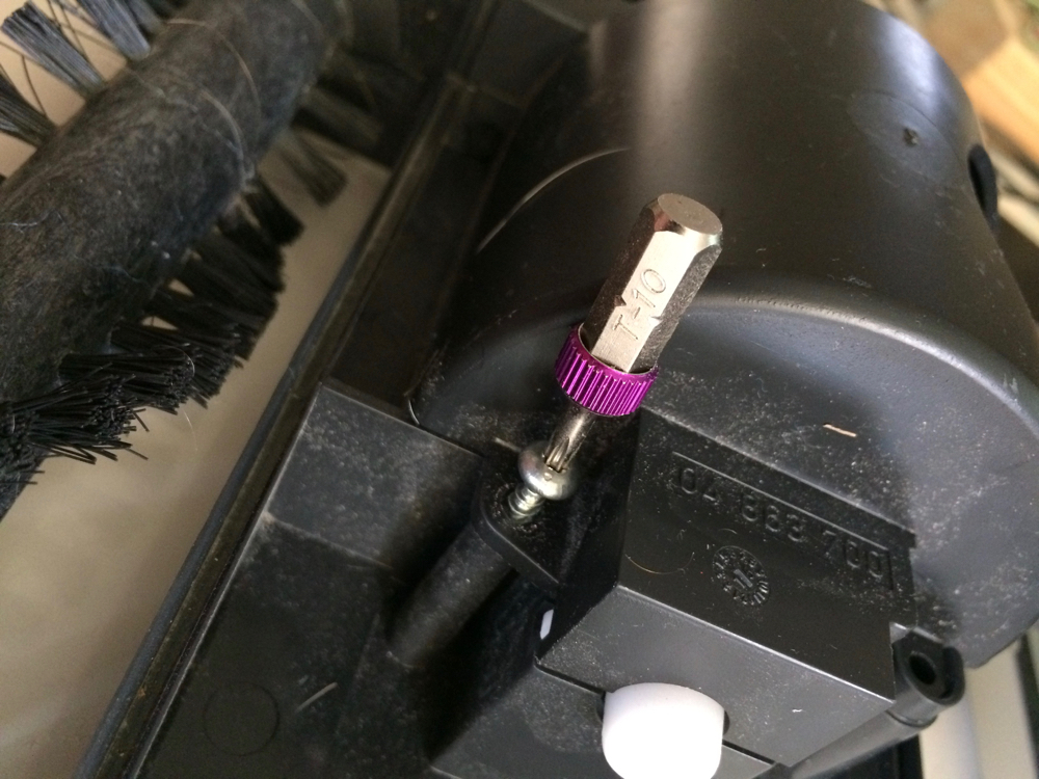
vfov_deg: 48.2
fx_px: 870
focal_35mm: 29
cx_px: 520
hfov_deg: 61.7
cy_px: 390
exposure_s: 1/25
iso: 250
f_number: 2.2
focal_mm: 4.15
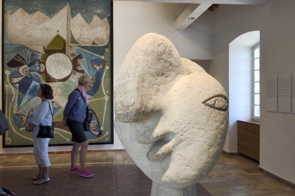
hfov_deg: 63.7
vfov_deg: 45.0
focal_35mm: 29
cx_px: 148
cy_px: 98
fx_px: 238
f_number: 13
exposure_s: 1/50
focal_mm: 29
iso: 1600
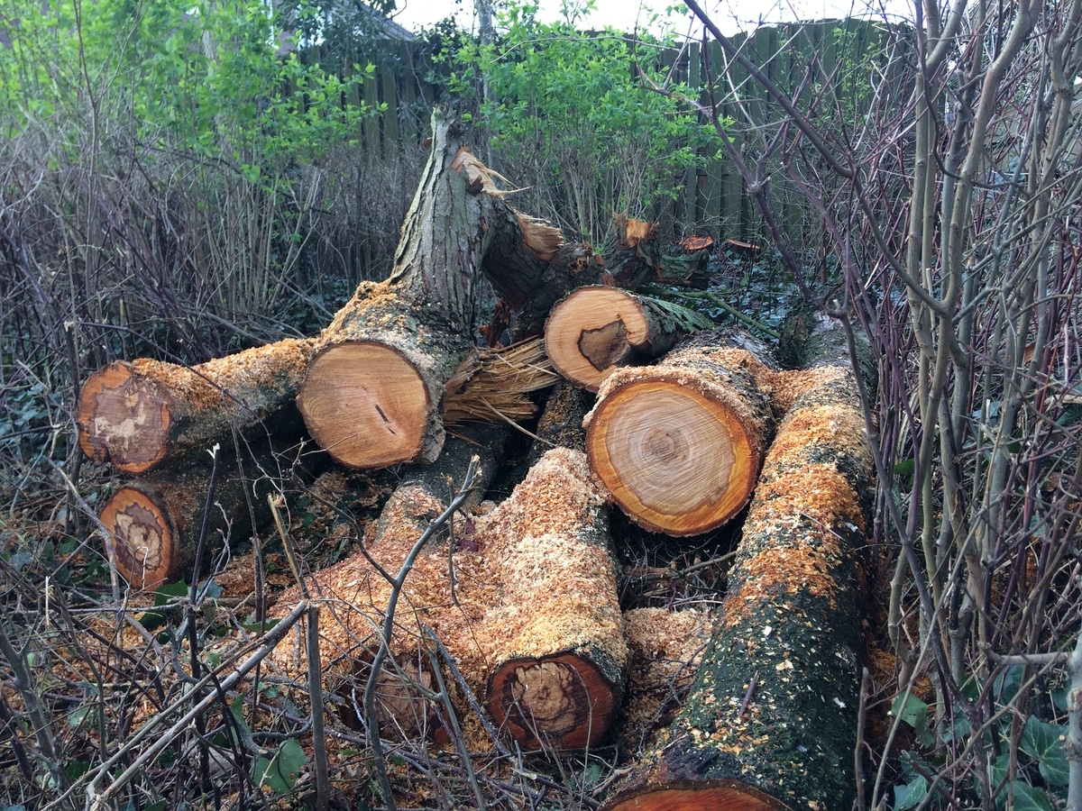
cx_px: 541
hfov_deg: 61.7
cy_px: 406
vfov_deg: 48.2
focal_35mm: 29
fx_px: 906
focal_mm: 4.15
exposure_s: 1/100
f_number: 2.2
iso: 40
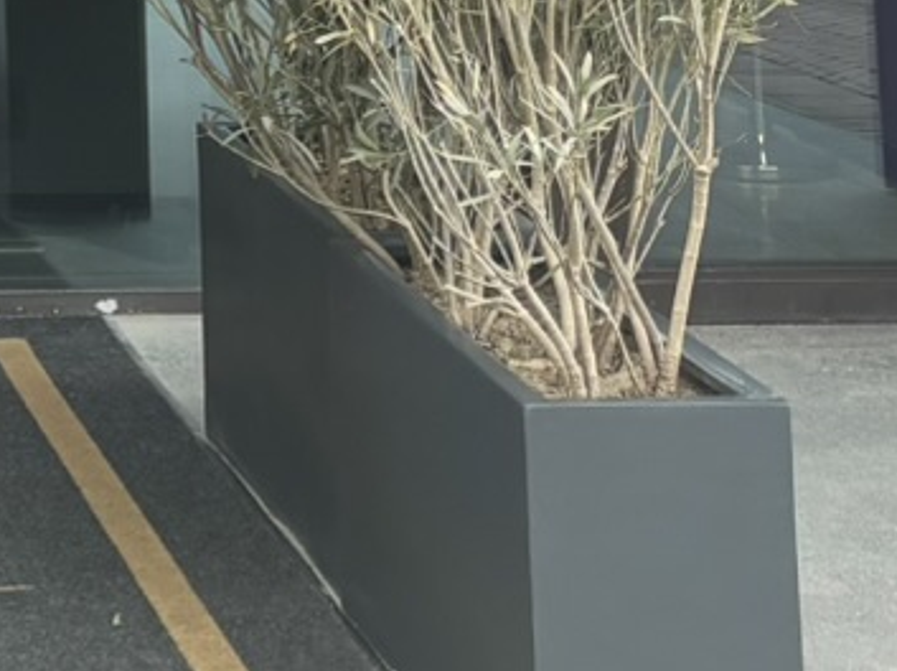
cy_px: -951
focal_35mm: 151
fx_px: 3909
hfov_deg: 12.3
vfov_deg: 8.9
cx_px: -544
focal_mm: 5.96
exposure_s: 1/121
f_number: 1.6
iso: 50
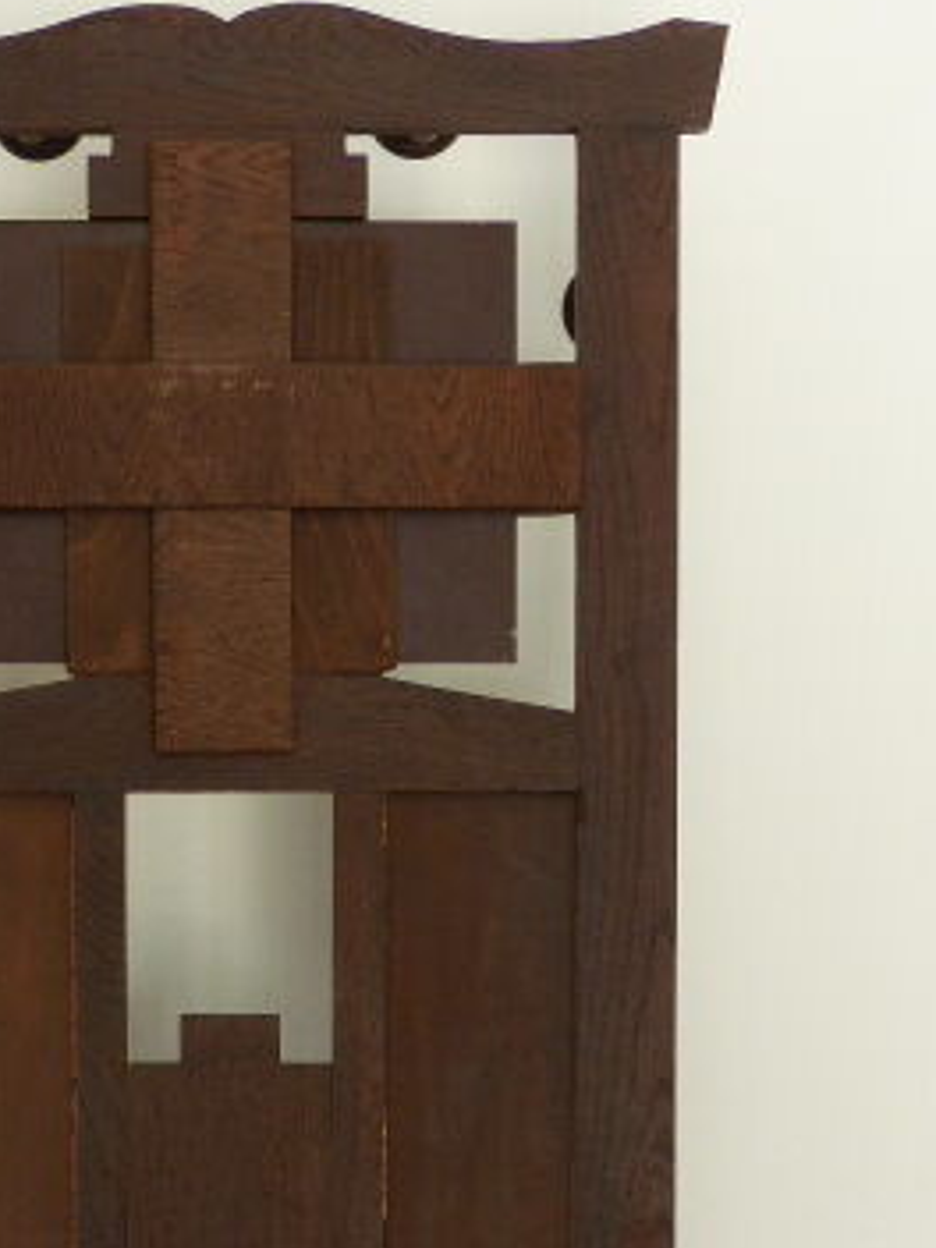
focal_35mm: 80
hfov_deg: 18.3
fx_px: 2884
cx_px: 206
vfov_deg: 23.9
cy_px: 1049
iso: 125
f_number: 2.8
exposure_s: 1/60
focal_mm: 7.8
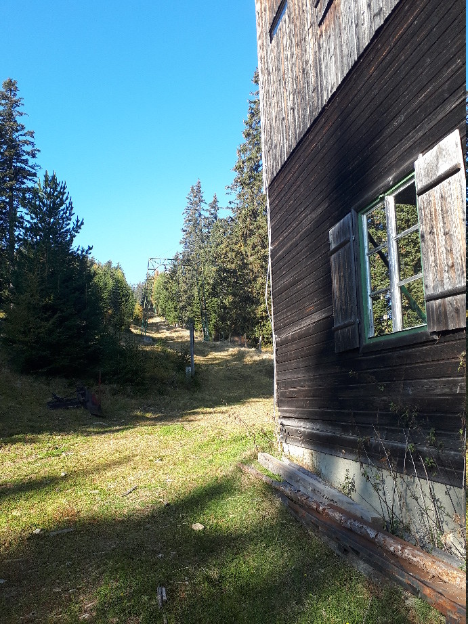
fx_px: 487
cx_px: 234
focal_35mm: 27
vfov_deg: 65.3
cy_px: 312
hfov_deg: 51.3
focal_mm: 3.6
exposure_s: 1/345
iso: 40
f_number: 1.9
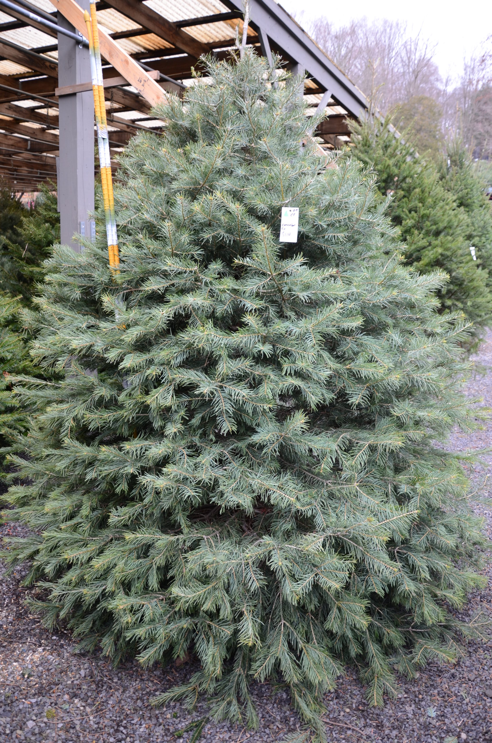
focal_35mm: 27
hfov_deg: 47.7
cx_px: 246
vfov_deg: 67.5
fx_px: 556
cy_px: 372
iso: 200
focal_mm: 18
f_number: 3.5
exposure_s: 1/50
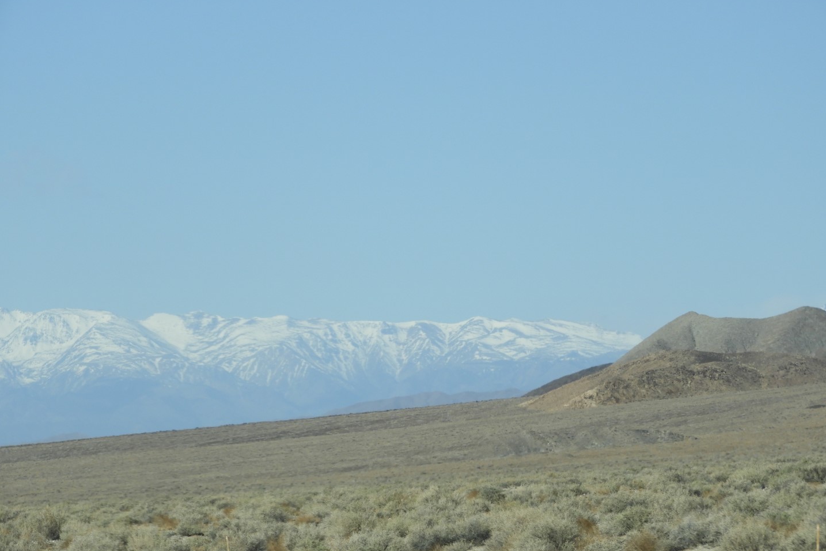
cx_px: 414
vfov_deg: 4.9
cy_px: 249
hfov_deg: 7.3
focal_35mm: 282
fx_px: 6470
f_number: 5.5
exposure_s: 1/640
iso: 100
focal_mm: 48.4
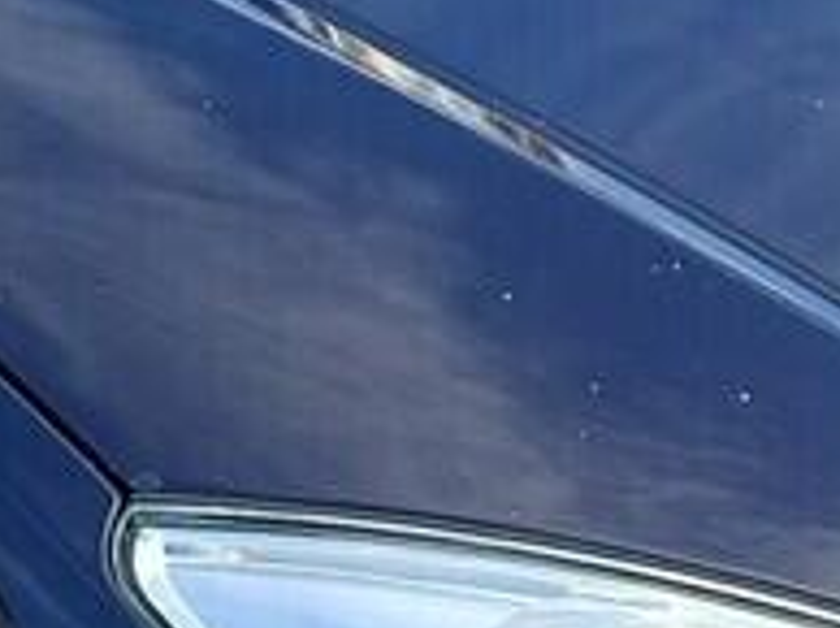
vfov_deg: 8.0
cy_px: 286
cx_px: 268
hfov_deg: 10.6
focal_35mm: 186
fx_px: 4508
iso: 50
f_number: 1.8
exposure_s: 1/650
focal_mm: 4.65
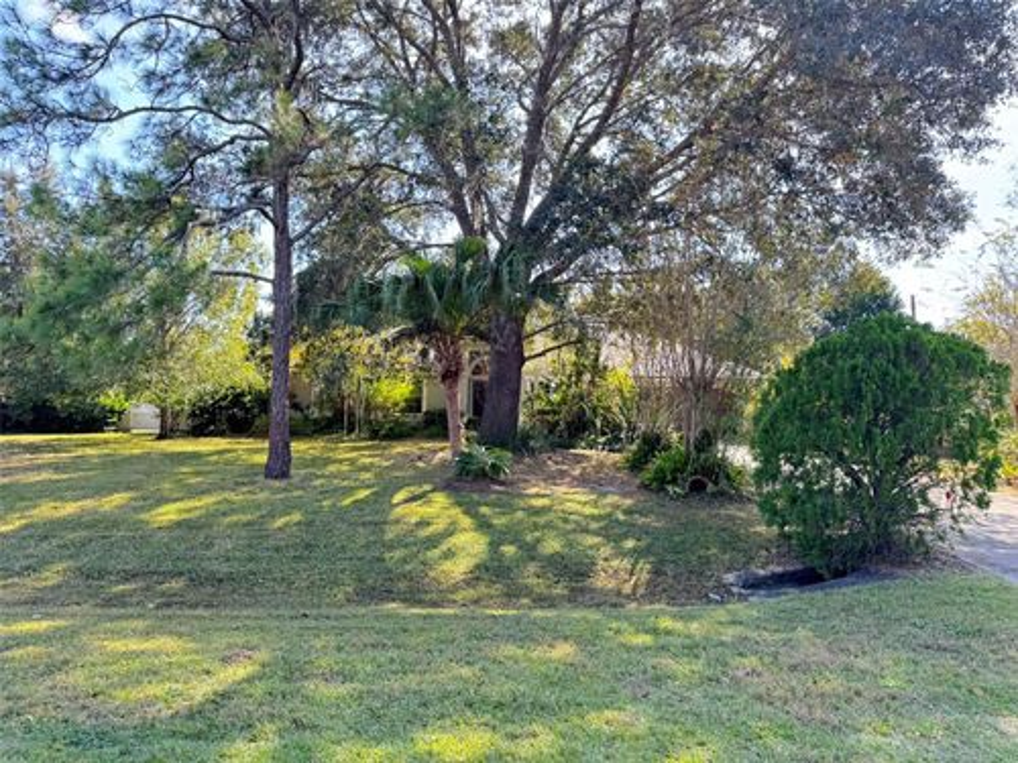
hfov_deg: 71.6
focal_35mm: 24
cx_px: 509
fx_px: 706
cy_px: 382
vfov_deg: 56.8
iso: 80
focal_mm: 6.76
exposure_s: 1/227
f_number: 1.78
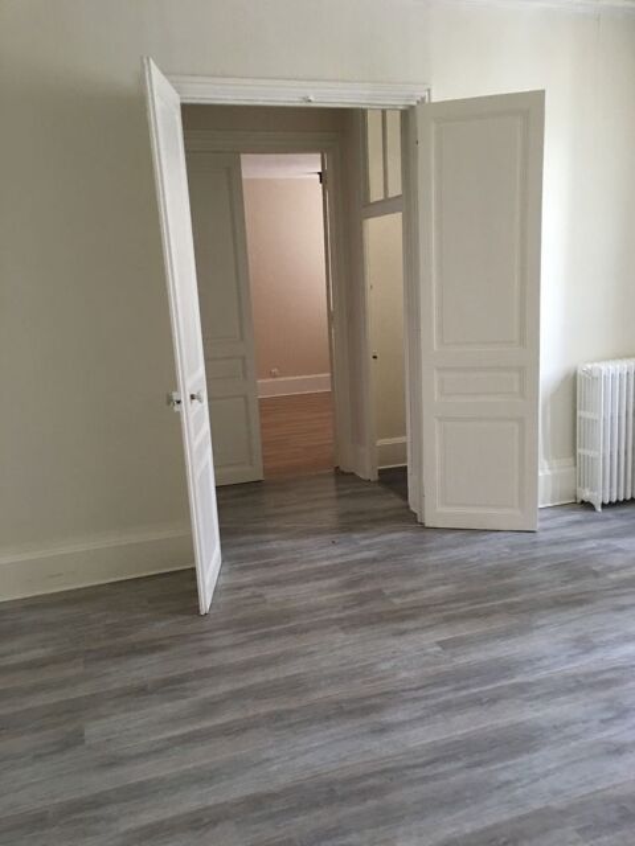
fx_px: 709
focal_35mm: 29
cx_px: 318
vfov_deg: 61.7
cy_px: 423
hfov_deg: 48.2
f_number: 2.2
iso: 125
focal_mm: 4.15
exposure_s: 1/17
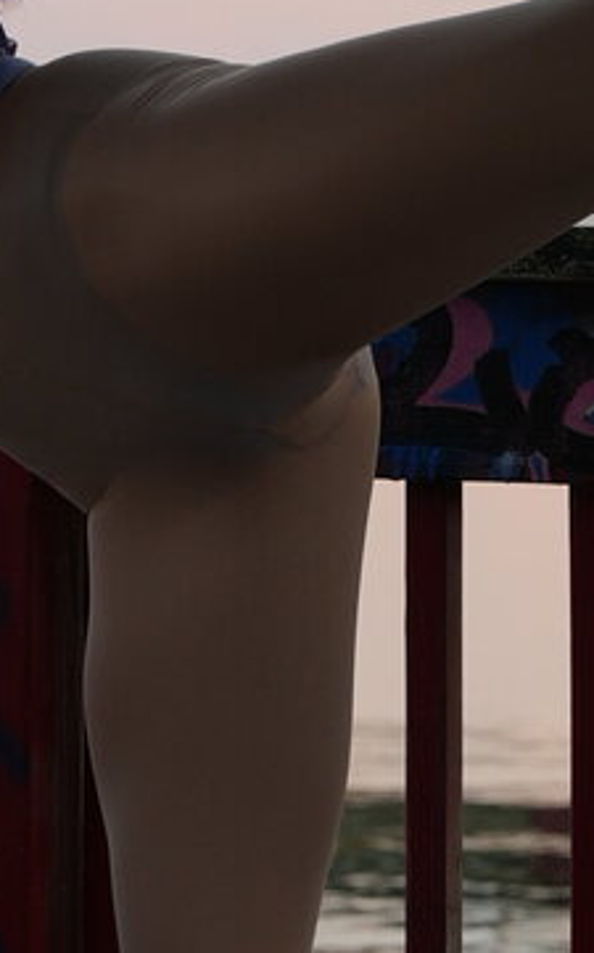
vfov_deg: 8.7
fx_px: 6229
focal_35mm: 240
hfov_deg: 5.5
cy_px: 13
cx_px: 425
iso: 160
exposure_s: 1/60
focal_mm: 47.2
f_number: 4
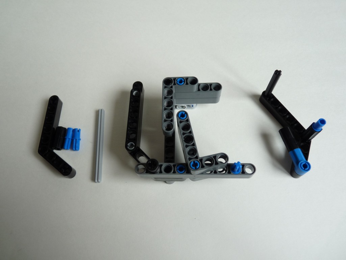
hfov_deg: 65.3
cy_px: 130
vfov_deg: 51.4
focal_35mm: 27
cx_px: 173
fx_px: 270
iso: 100
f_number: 2.8
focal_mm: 4.8
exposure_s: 1/125
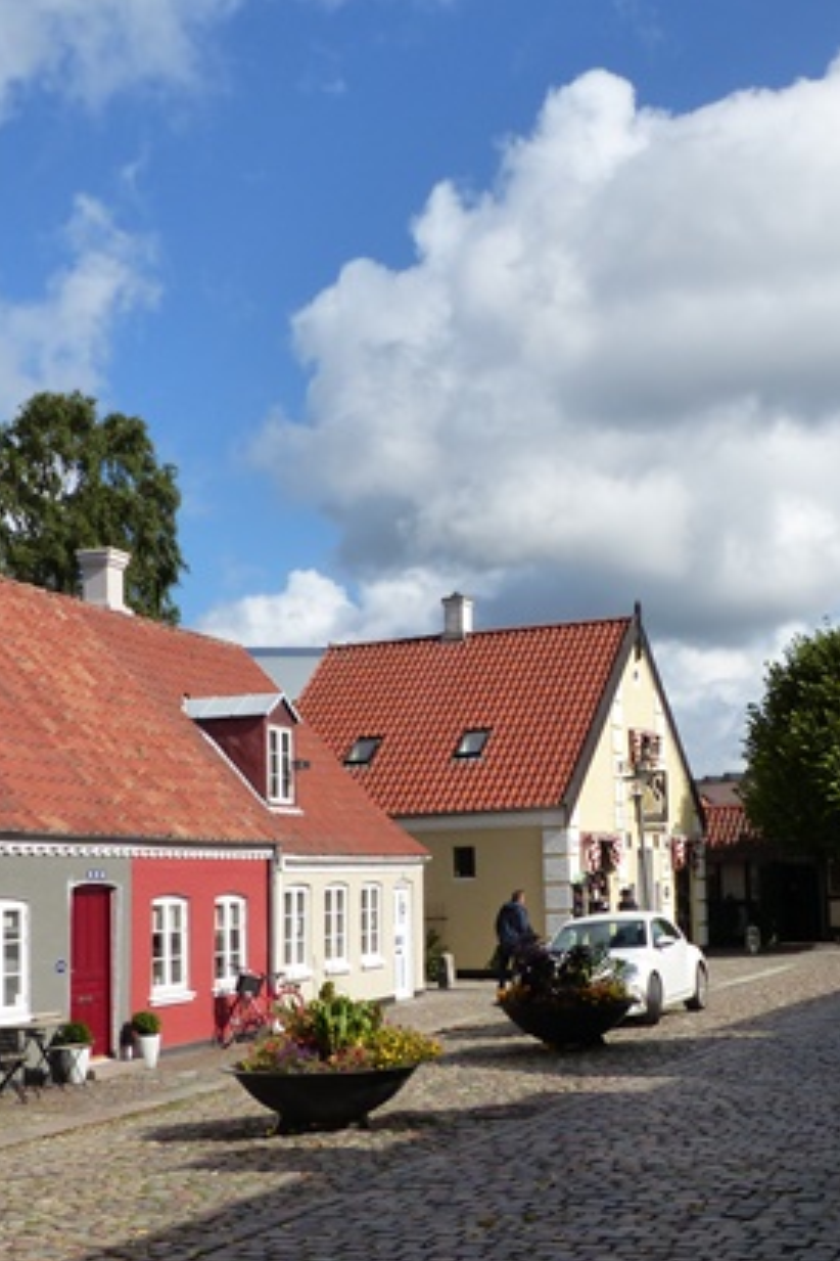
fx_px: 1540
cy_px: 684
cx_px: 445
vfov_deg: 44.5
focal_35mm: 44
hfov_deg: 30.5
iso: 160
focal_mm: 5.2
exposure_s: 1/1300
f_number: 4
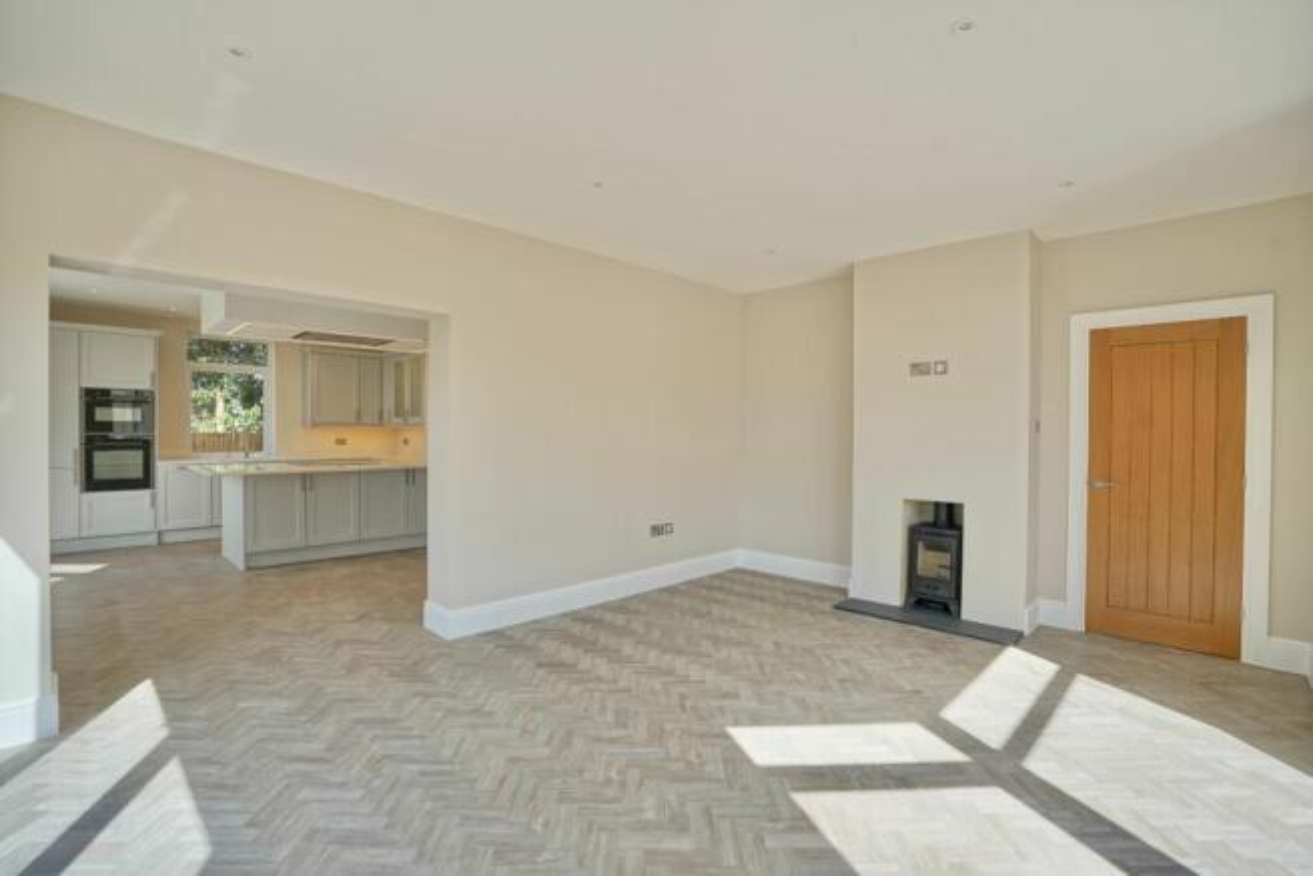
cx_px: 656
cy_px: 438
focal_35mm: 16
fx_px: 584
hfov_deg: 96.7
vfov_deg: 73.8
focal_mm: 16
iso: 100
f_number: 5.6
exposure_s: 1/125
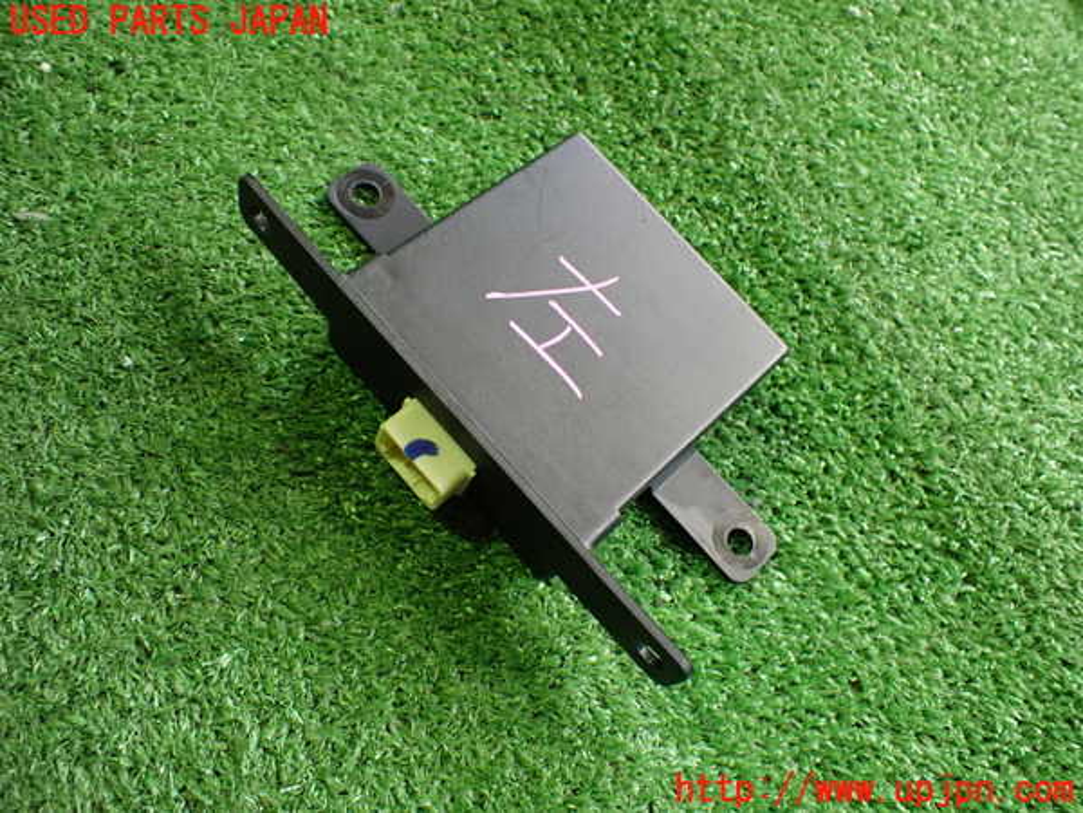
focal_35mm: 30
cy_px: 406
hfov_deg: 60.0
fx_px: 939
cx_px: 542
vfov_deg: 46.8
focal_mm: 5.4
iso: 800
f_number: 2.3
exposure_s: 1/125
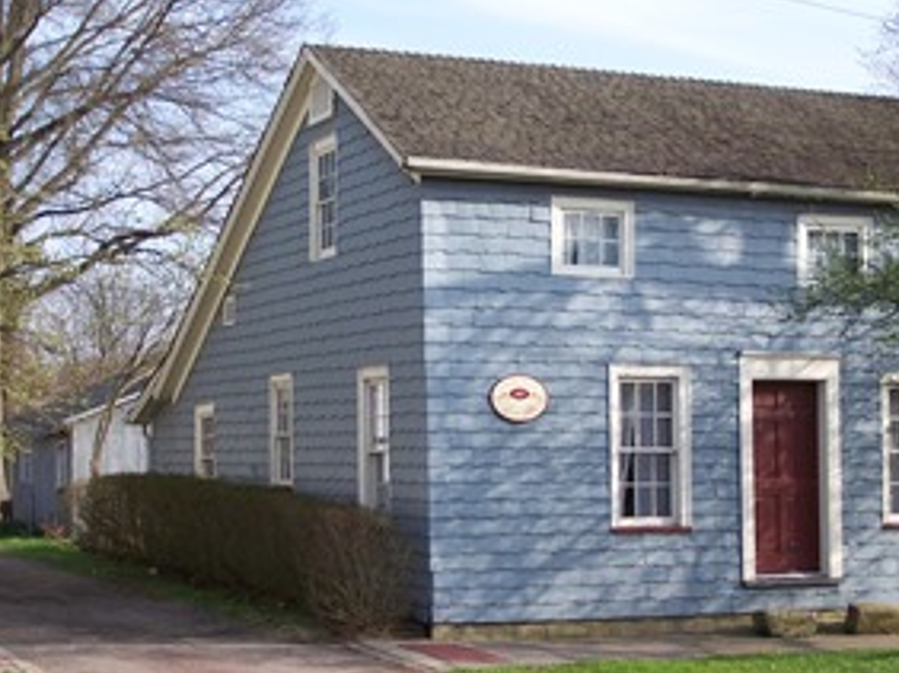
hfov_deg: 24.7
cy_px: 416
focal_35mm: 79
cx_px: 540
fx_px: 2050
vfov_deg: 18.6
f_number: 3.1
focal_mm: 9.8
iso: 80
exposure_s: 1/500
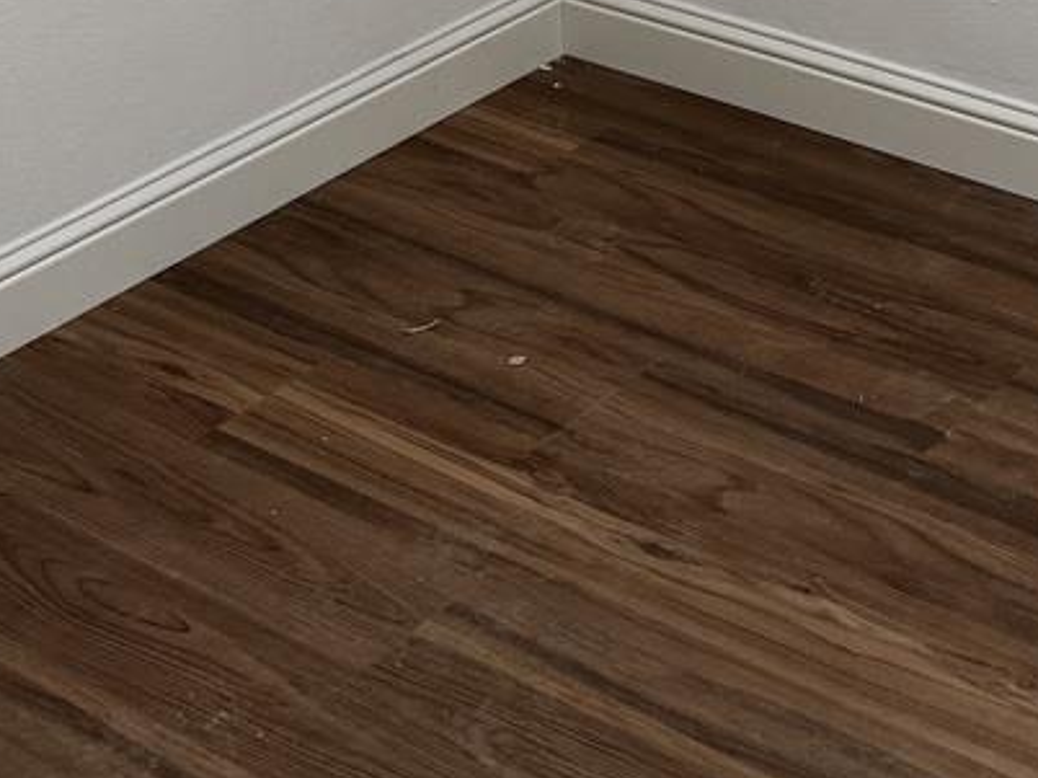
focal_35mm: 86
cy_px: -545
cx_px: 1074
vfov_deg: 15.2
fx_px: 2577
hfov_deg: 21.8
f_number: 1.78
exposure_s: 1/120
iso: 200
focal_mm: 6.76
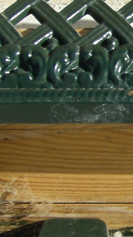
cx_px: 284
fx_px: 1405
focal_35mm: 224
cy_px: 96
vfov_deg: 9.6
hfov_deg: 5.3
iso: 64
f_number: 7
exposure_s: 1/160
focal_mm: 6.3
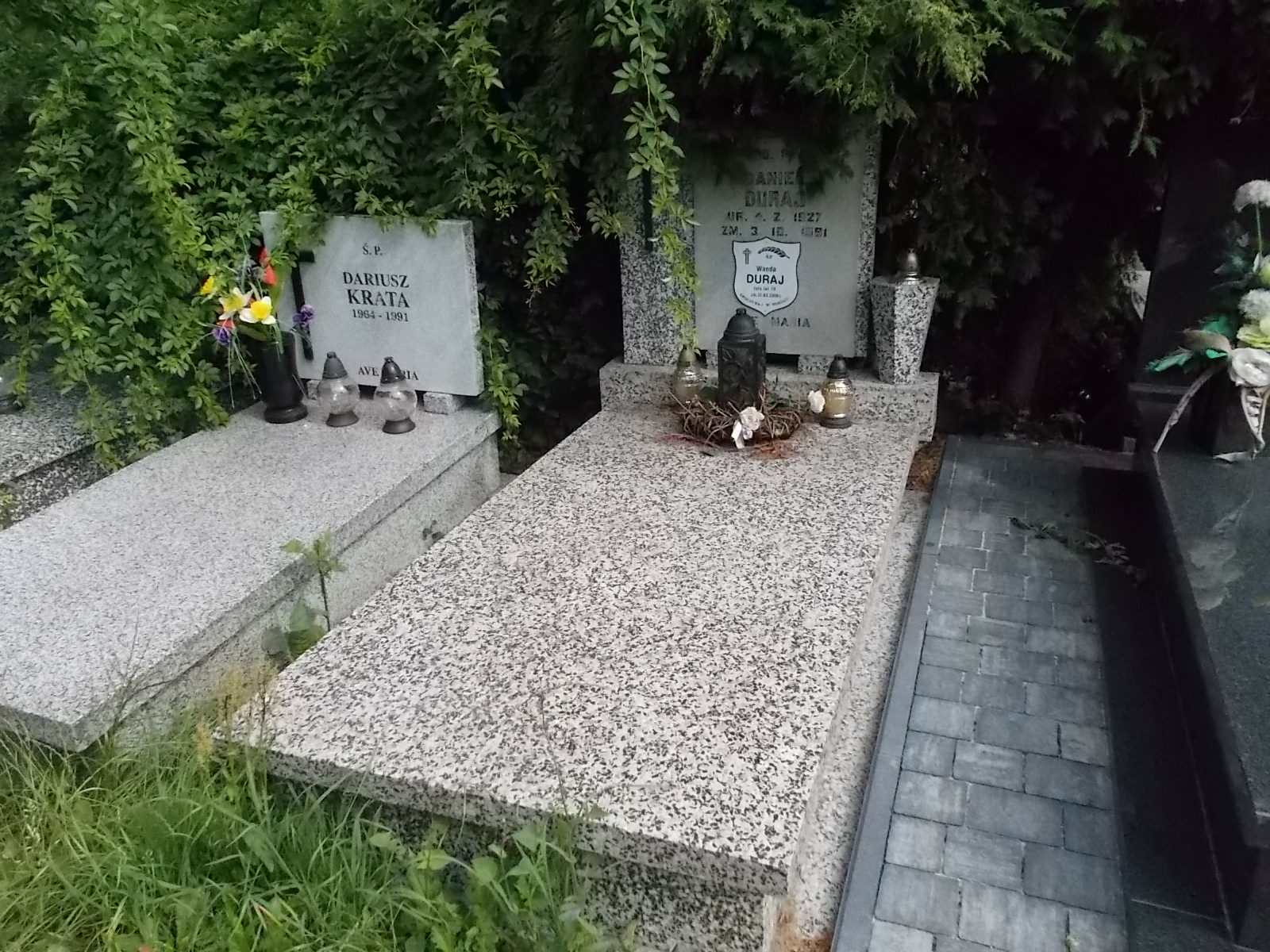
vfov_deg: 53.1
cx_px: 635
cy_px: 476
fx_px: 954
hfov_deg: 67.3
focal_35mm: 26
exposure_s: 1/500
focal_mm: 4.6
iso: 400
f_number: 8
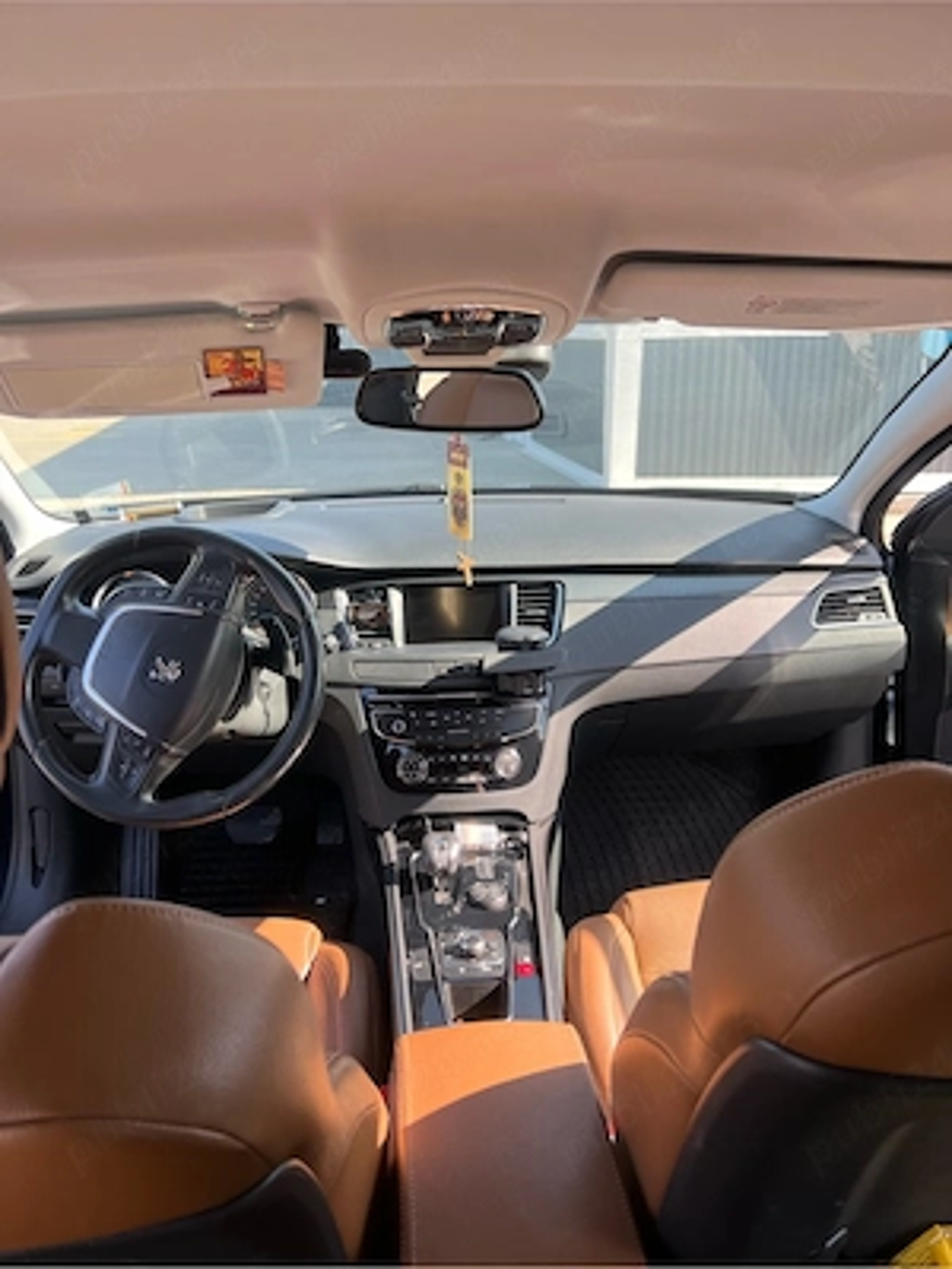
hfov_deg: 53.1
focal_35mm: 26
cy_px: 634
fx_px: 953
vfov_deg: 67.3
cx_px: 476
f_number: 1.5
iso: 50
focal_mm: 5.7
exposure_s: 1/452
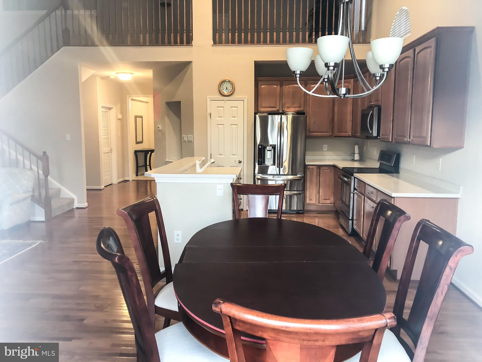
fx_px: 390
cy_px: 181
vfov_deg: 49.7
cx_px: 241
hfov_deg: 63.4
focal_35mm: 28
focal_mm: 3.99
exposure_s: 1/15
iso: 50
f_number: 1.8
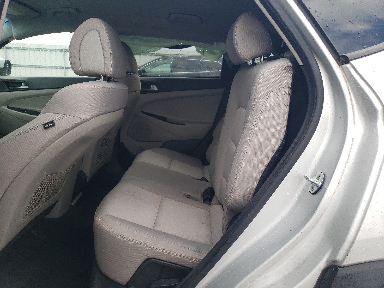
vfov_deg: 53.1
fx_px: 288
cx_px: 192
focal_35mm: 26
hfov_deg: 67.3
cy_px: 144
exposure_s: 1/400
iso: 50
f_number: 1.5
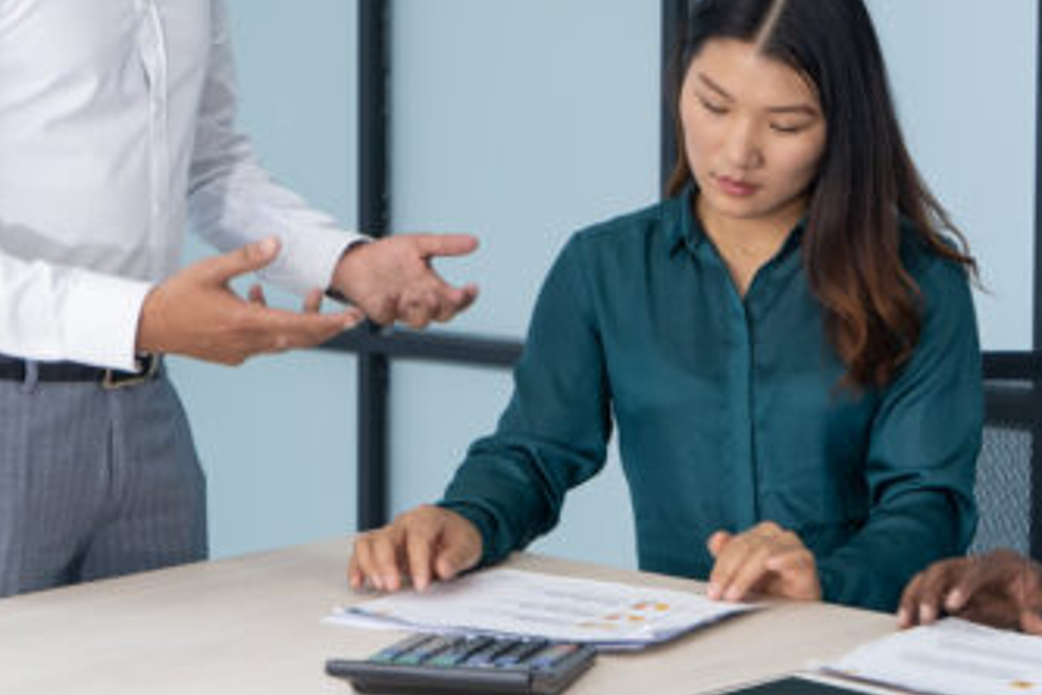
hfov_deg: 22.6
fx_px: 2605
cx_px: 670
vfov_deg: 15.2
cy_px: 219
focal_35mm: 90
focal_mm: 39
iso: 250
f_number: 4
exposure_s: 1/125
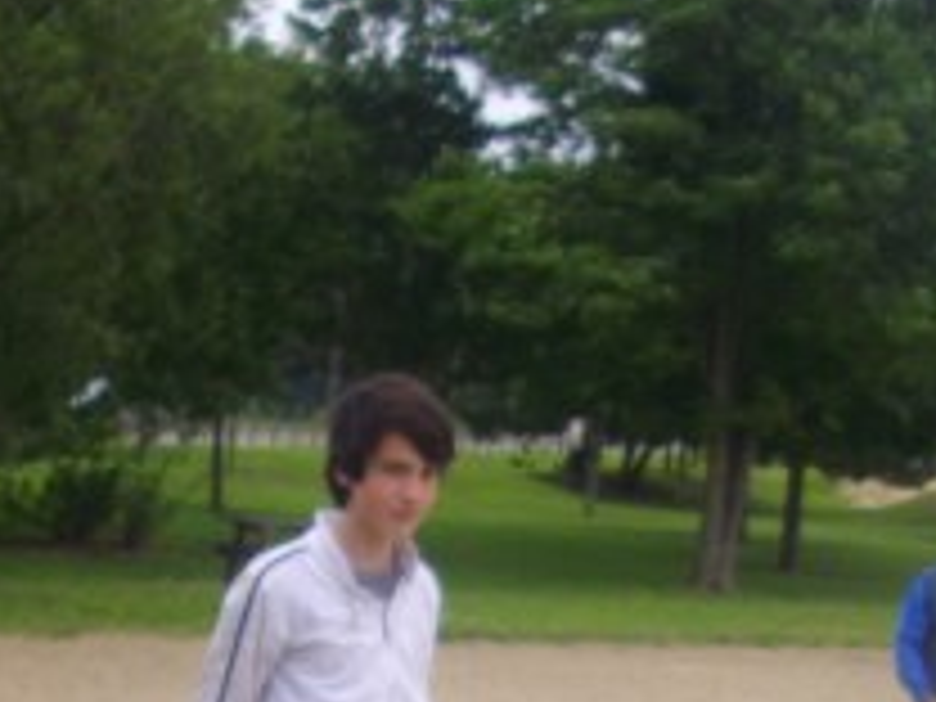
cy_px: 958
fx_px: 3137
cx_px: 376
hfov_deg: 17.0
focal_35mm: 116
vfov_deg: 12.3
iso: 100
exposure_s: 1/160
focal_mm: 6.2
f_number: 5.6
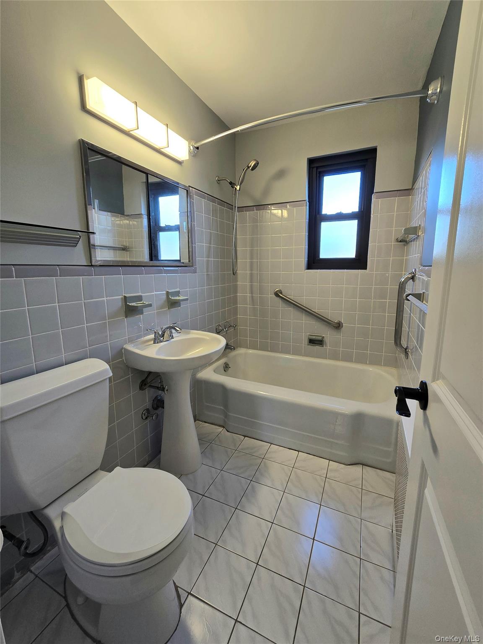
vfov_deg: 106.2
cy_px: 322
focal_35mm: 13
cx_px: 242
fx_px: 242
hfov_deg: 89.9
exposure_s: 1/60.2
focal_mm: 2.2
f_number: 2.2
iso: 64
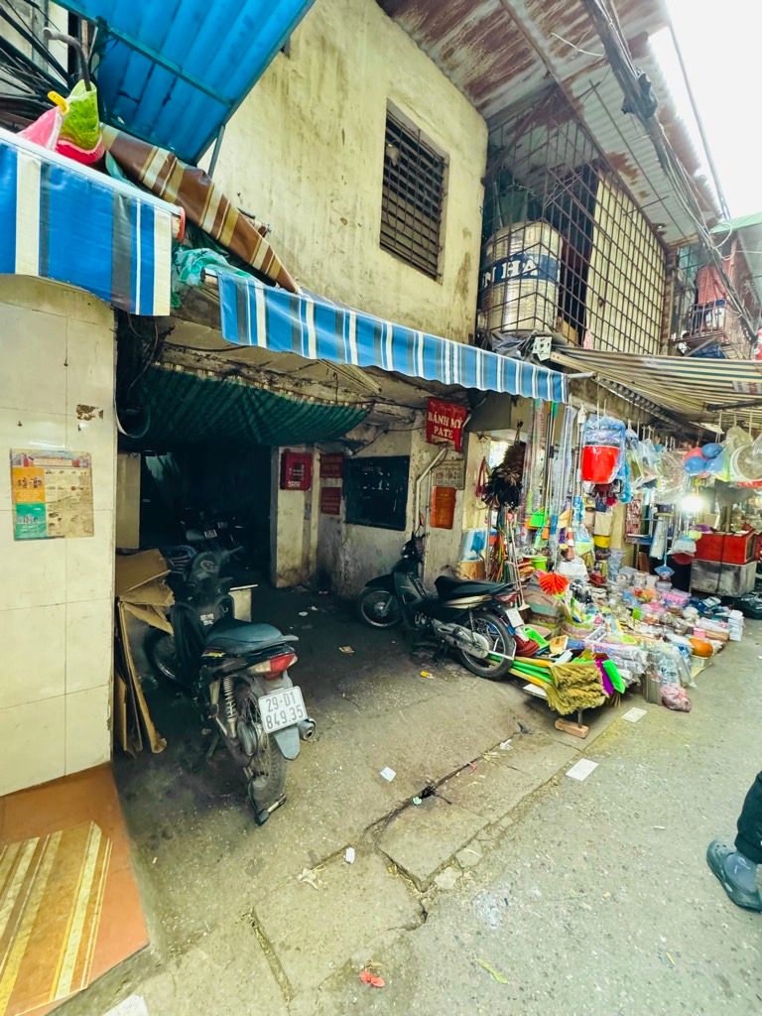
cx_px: 381
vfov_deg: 102.1
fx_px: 411
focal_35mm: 14
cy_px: 508
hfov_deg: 85.7
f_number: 2.2
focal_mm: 2.22
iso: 800
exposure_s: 1/60
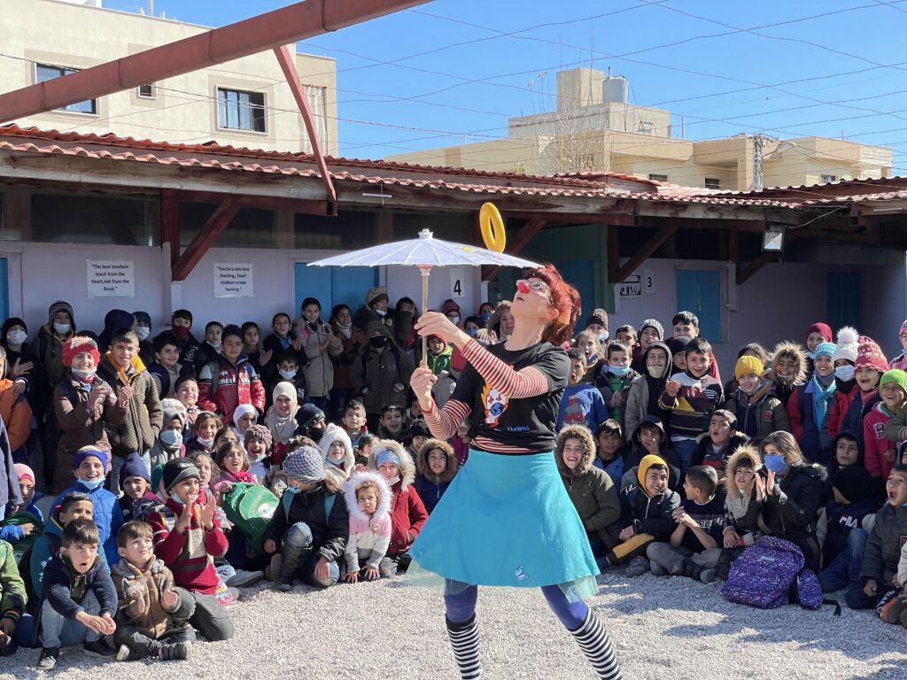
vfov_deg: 28.0
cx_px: 454
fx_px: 1362
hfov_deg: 36.8
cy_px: 340
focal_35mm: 52
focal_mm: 6
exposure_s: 1/1497
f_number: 2
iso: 32
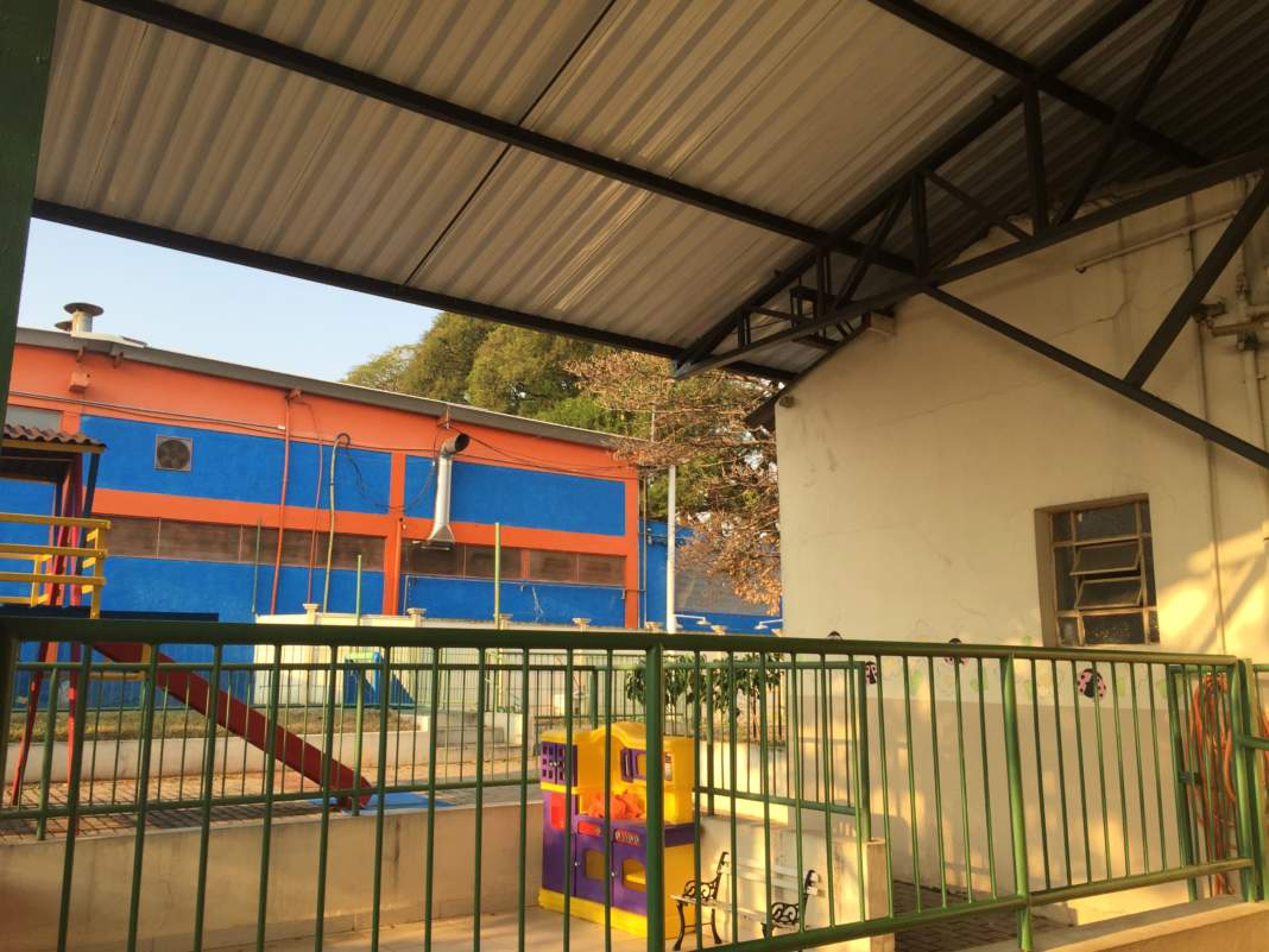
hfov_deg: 61.7
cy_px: 476
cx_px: 634
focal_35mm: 29
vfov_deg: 48.2
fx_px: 1063
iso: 32
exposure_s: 1/444
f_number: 2.2
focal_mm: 4.15
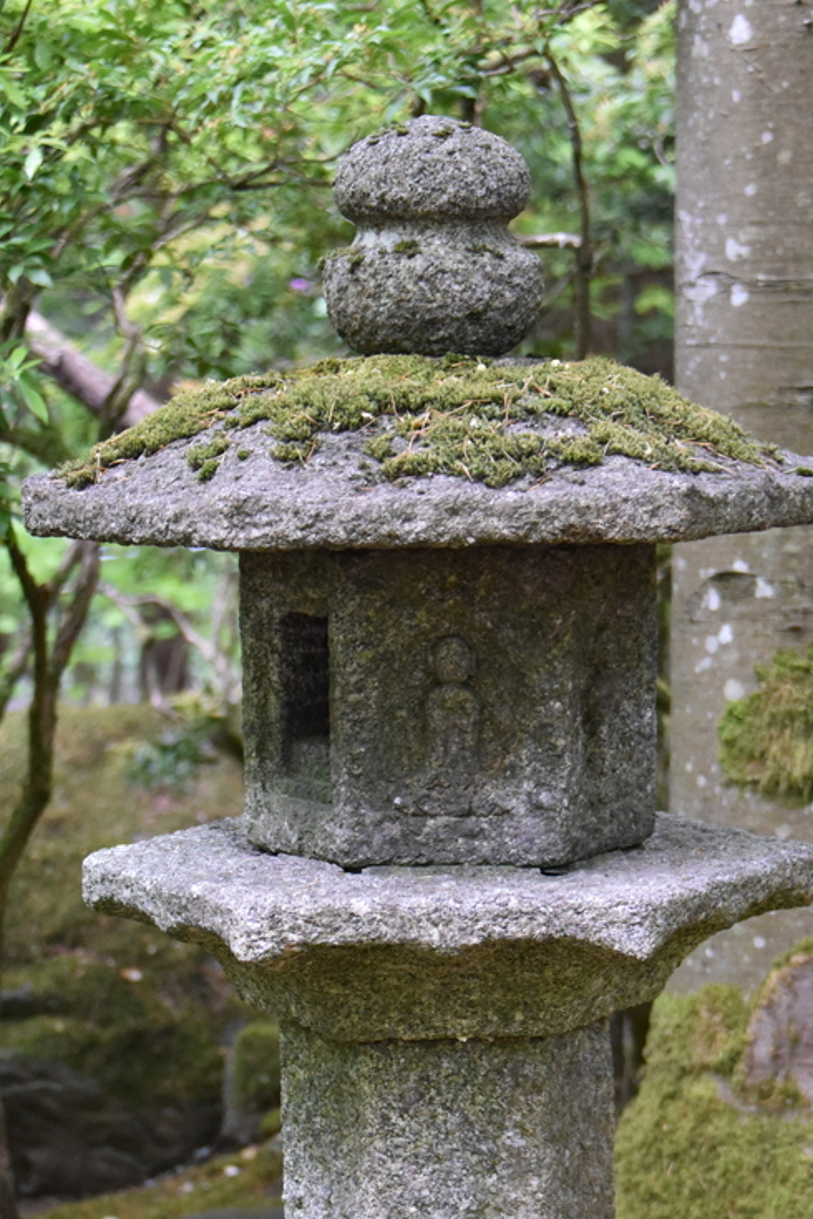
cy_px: 934
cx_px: 446
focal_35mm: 108
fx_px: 3658
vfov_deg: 18.8
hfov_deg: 12.7
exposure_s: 1/125
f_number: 4.8
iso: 4500
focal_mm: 62
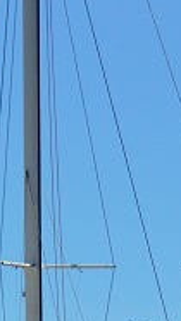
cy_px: 513
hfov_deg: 2.0
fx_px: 5012
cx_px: -449
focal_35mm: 589
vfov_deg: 3.6
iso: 720
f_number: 4.5
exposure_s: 1/8000
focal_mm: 70
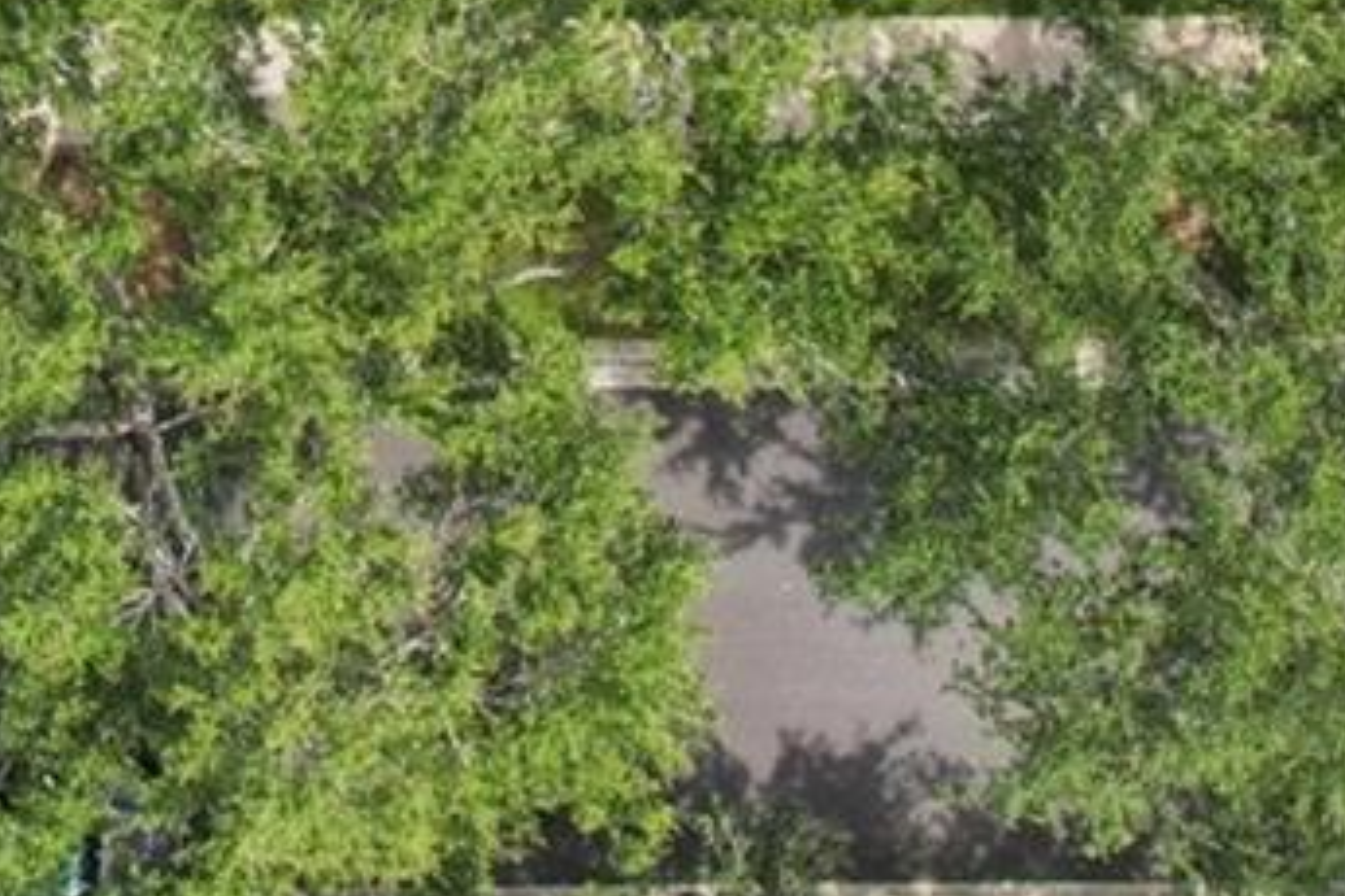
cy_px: -1099
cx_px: -253
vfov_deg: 11.6
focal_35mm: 102
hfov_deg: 19.0
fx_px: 3811
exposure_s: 1/1250
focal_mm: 8.38
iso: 120
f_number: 2.8
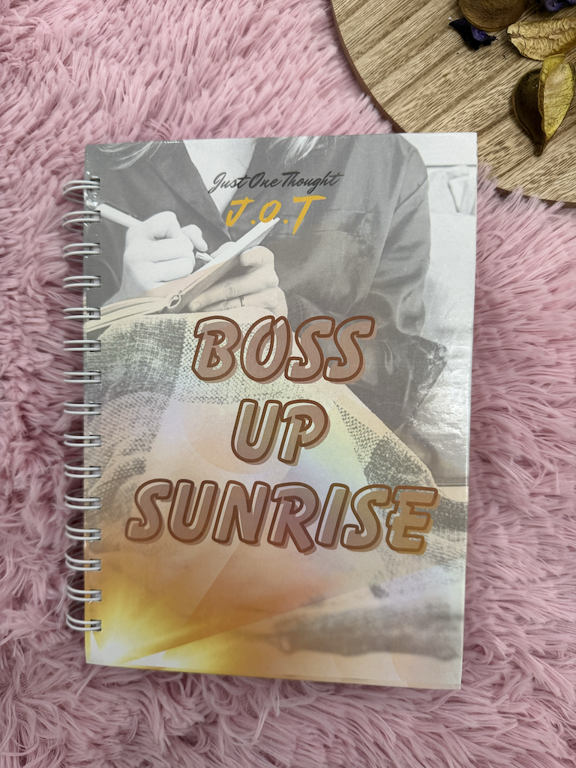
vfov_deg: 71.6
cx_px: 288
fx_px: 532
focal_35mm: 24
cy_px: 384
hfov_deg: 56.8
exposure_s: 1/50
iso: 200
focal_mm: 6.76
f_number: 1.78
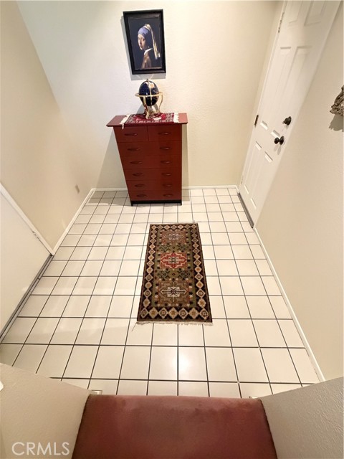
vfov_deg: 102.1
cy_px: 230
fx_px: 186
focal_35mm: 14
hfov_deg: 85.7
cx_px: 172
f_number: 2.2
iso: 1250
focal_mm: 2.22
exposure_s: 1/40
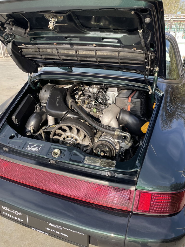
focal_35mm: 26
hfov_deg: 53.1
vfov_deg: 67.3
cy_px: 124
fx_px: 185
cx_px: 92
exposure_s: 1/739
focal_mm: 4.2
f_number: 1.6
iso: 32
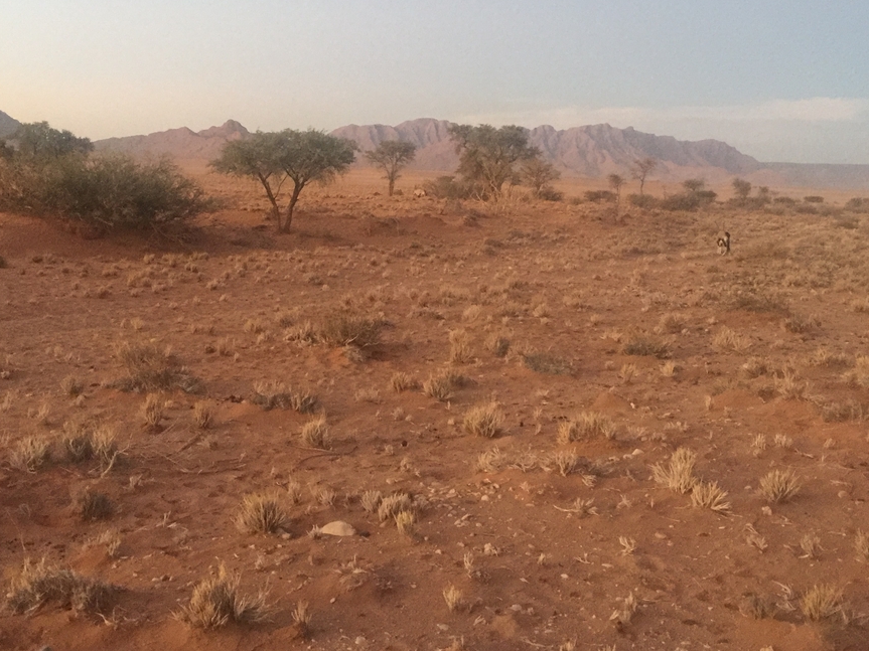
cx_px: 372
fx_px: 1079
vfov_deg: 33.2
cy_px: 198
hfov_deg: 43.7
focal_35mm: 43
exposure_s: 1/8
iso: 160
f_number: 2.2
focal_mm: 4.15
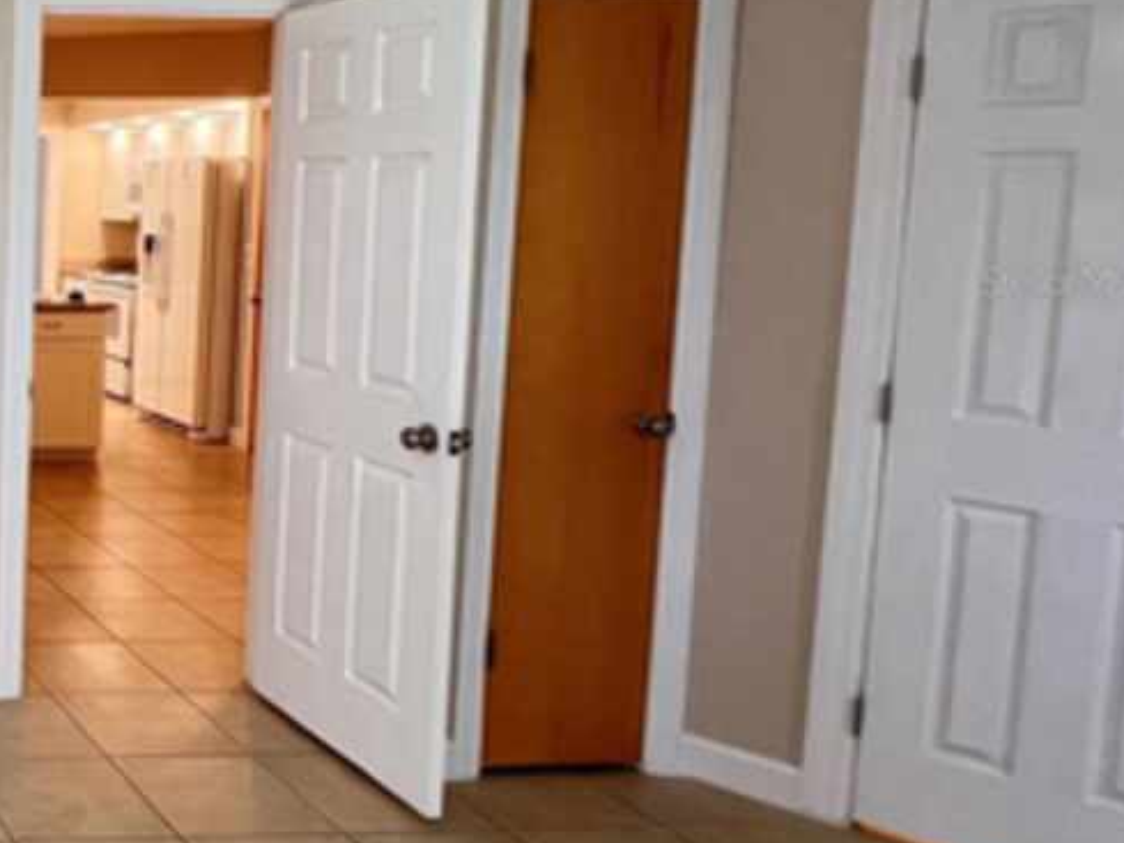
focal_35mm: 34
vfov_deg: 41.3
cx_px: -317
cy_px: 280
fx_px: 1104
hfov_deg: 36.5
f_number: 1.8
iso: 200
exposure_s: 1/60
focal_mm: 1.57
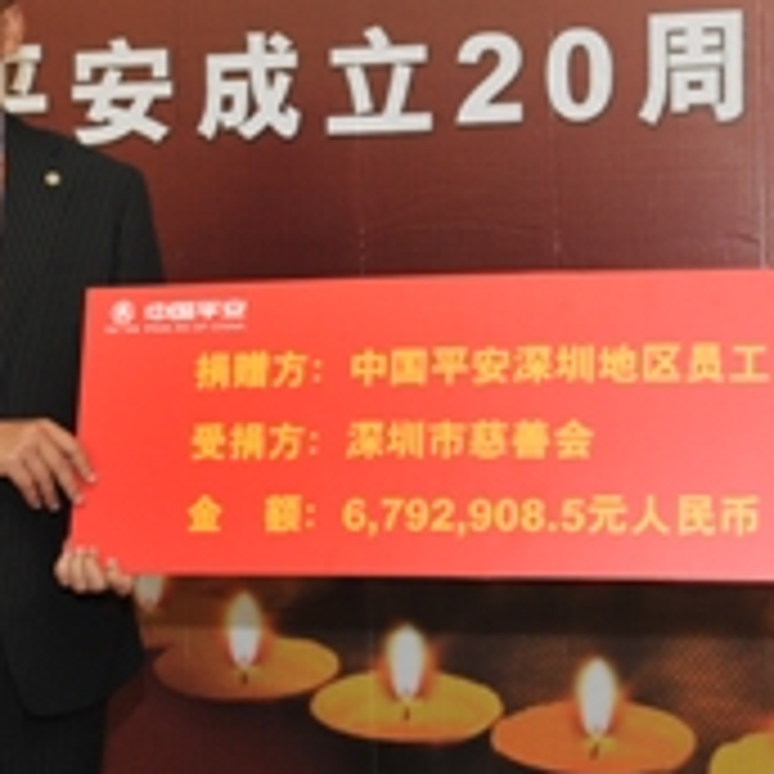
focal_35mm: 87
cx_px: 360
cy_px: 396
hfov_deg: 19.9
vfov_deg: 19.9
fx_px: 2201
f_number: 4
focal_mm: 26
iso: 400
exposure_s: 1/60
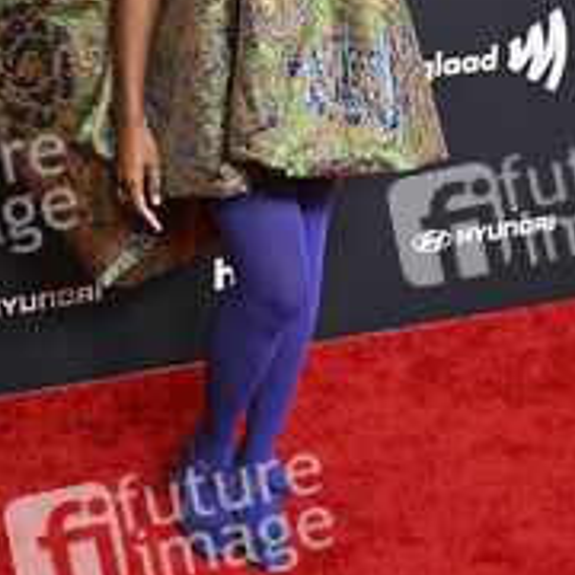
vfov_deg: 19.6
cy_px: 51
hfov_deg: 19.9
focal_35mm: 87
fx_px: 1635
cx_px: 262
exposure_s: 1/250
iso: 4000
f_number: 5.6
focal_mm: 46
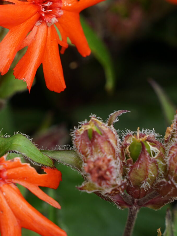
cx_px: -38
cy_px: 6
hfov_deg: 7.2
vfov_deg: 9.5
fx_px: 1404
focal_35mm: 206
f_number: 7.1
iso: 100
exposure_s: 1/125
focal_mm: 75
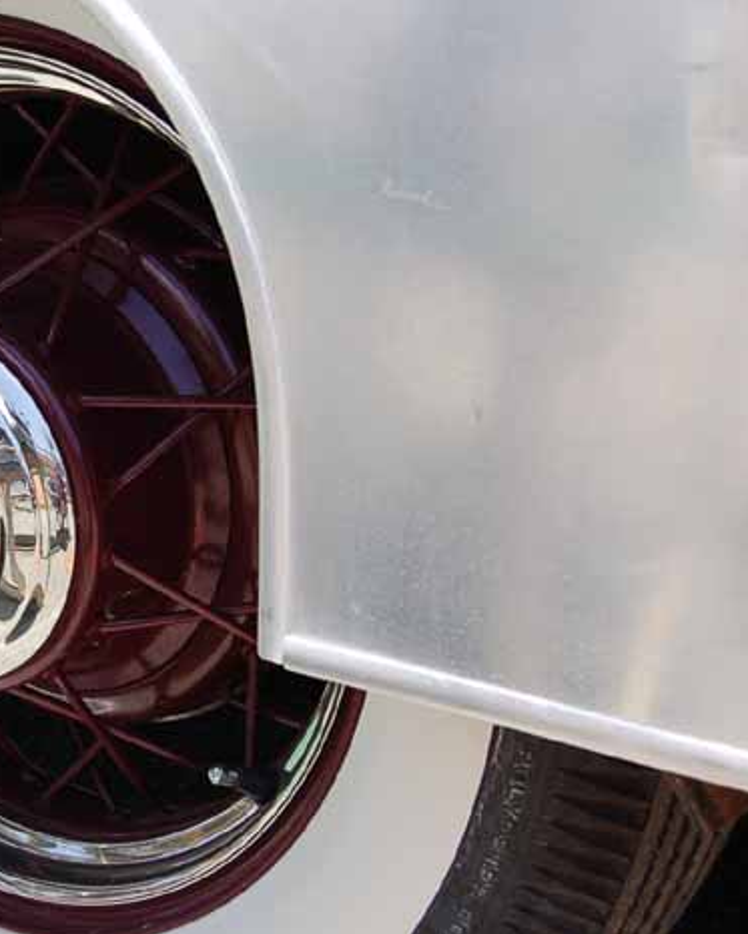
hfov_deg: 15.9
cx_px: 51
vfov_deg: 20.0
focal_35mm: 96
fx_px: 2648
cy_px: 468
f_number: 7.1
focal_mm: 45
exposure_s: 1/200
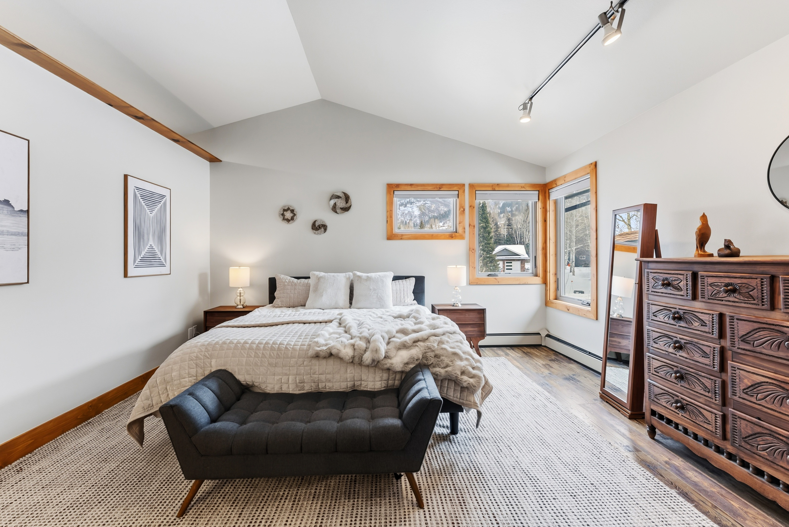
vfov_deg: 81.3
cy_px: 264
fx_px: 307
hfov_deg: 104.2
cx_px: 394
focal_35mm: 14
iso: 320
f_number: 7.1
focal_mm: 14
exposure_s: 1/80
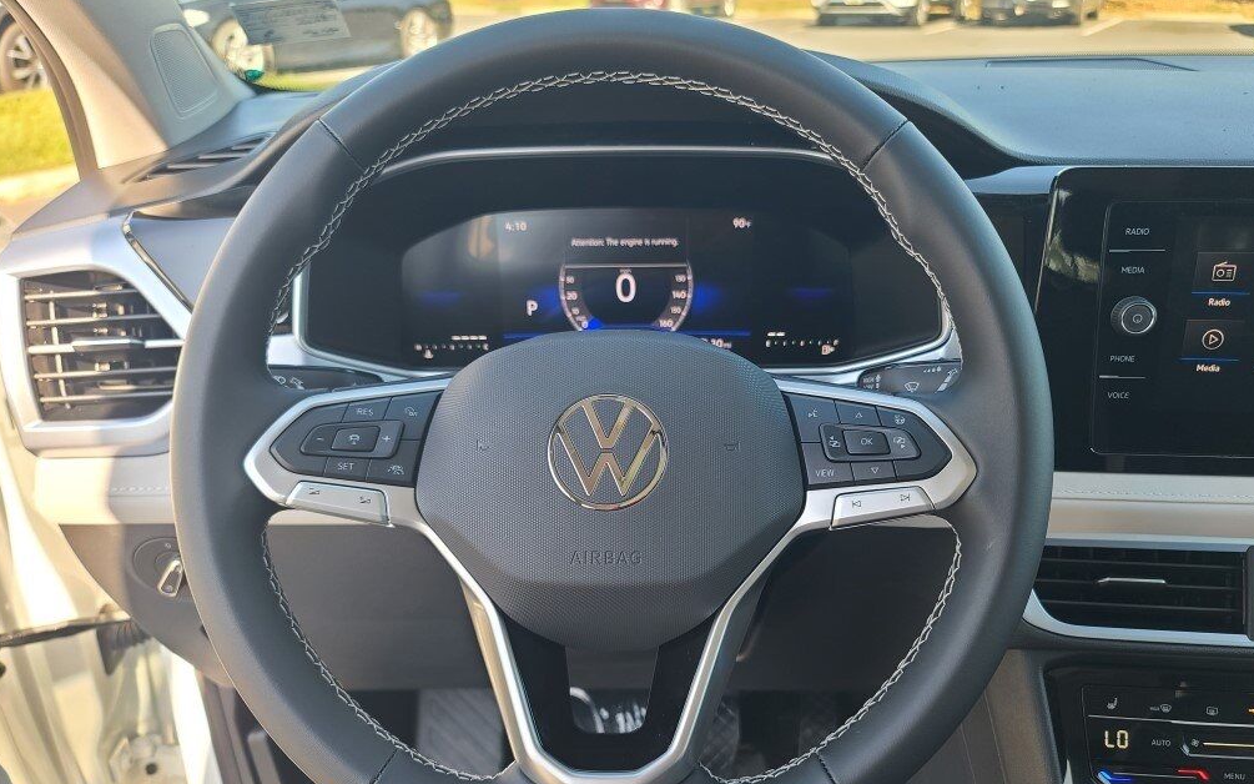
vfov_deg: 45.9
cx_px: 633
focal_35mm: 27
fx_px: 923
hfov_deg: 68.4
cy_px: 434
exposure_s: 1/120
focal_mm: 7
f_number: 1.8
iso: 40
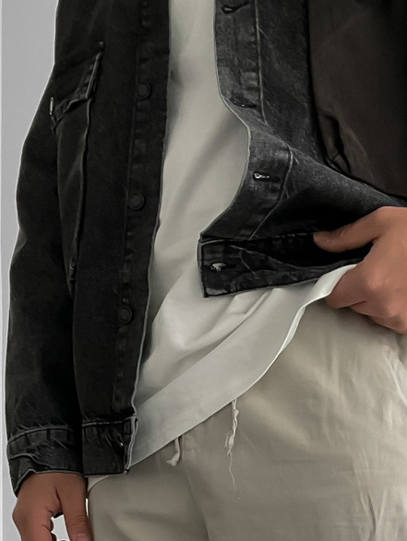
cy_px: 703
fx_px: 1237
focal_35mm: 79
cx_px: 199
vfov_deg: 22.2
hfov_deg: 18.7
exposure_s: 1/120
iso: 64
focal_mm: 3
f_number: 1.8
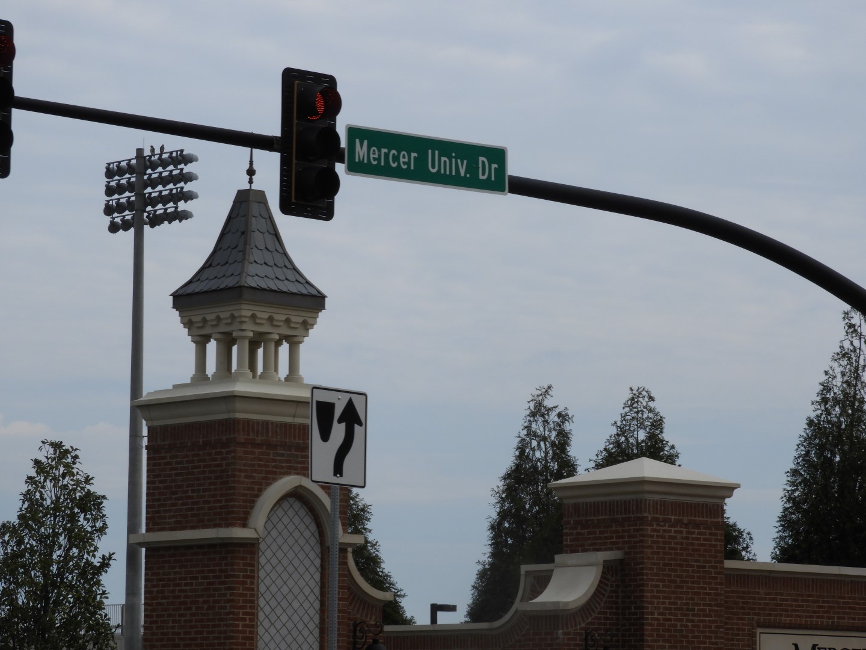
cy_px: 325
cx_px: 433
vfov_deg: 11.0
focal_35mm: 135
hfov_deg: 14.6
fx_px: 3377
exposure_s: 1/1000
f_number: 5
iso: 100
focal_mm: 24.2
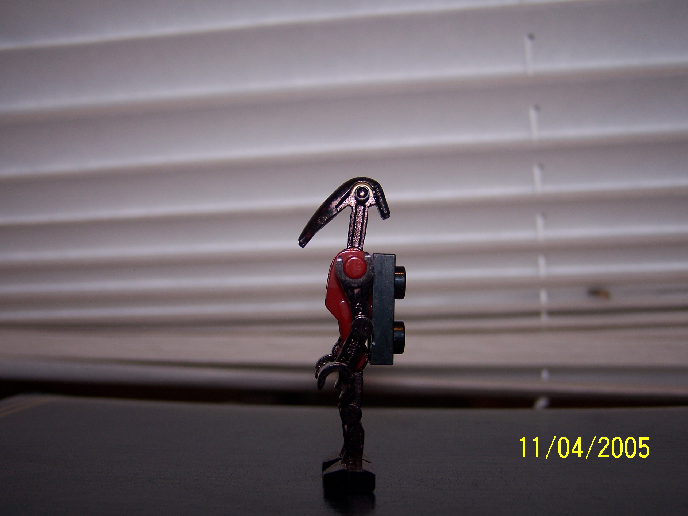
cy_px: 258
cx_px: 344
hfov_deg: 43.9
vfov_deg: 33.6
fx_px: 855
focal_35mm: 43
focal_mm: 7.1
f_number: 2.9
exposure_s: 1/60
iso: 80
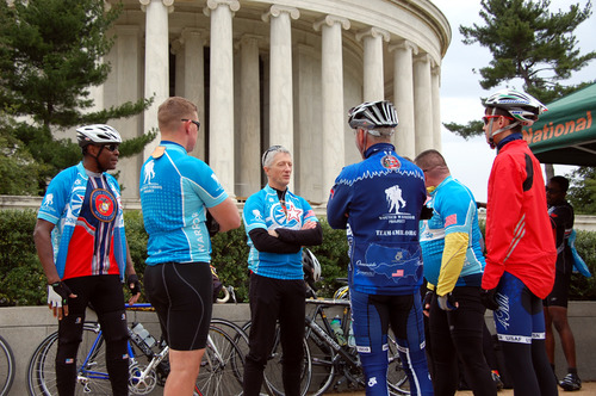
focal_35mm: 52
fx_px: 868
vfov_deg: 25.7
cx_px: 298
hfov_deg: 37.9
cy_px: 198
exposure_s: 1/160
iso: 200
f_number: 6.3
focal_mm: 35
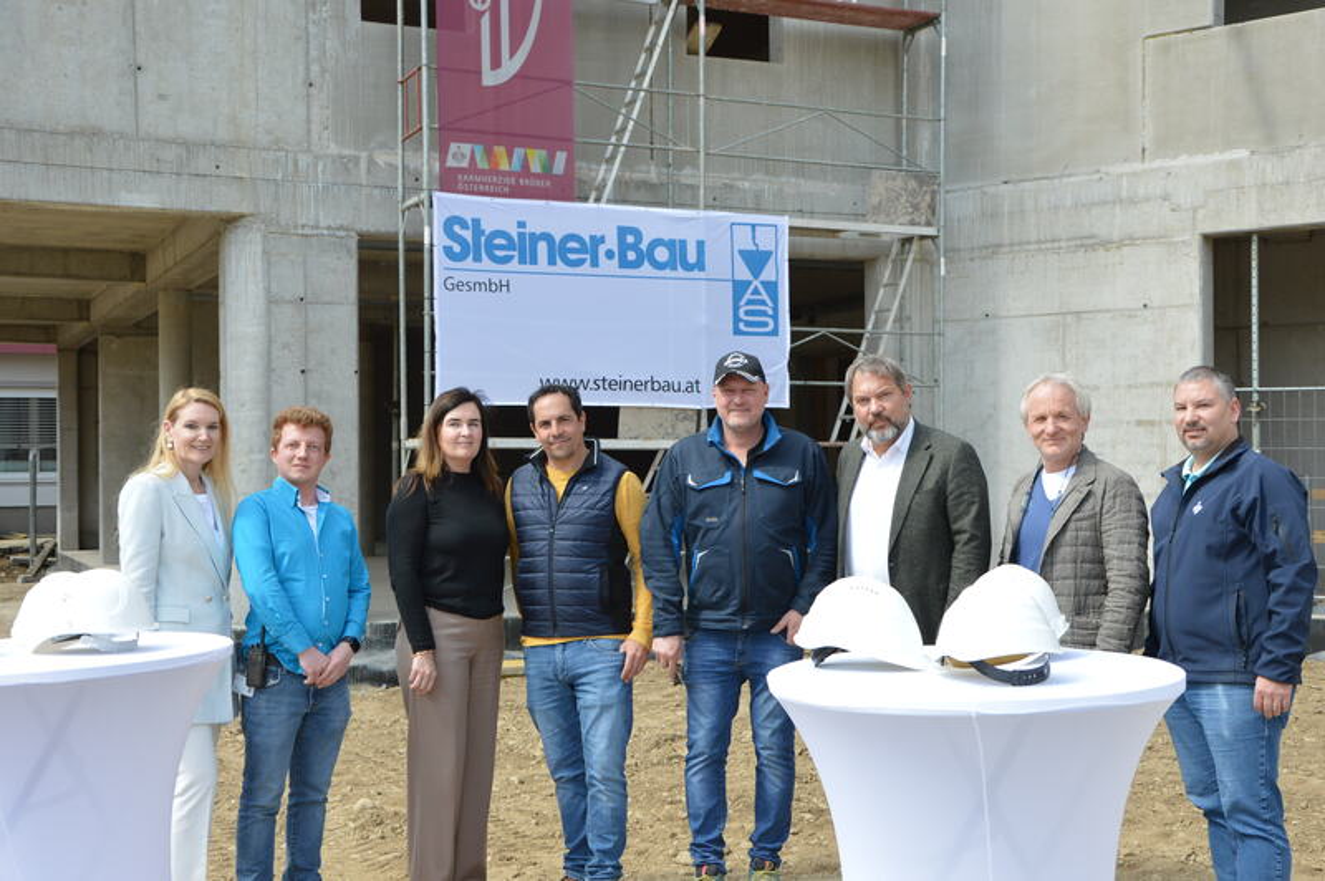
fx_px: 1765
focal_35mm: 48
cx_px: 662
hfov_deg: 41.1
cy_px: 440
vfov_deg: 28.0
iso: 100
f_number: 5.6
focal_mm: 32
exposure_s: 1/125
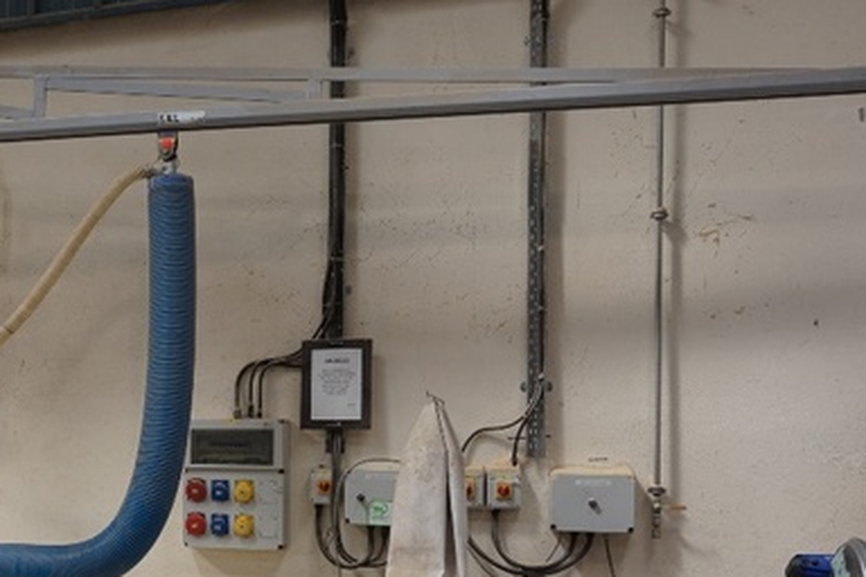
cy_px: 467
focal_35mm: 45
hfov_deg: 41.2
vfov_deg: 29.2
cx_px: 140
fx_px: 1082
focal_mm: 16
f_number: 4
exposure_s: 1/160
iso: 125
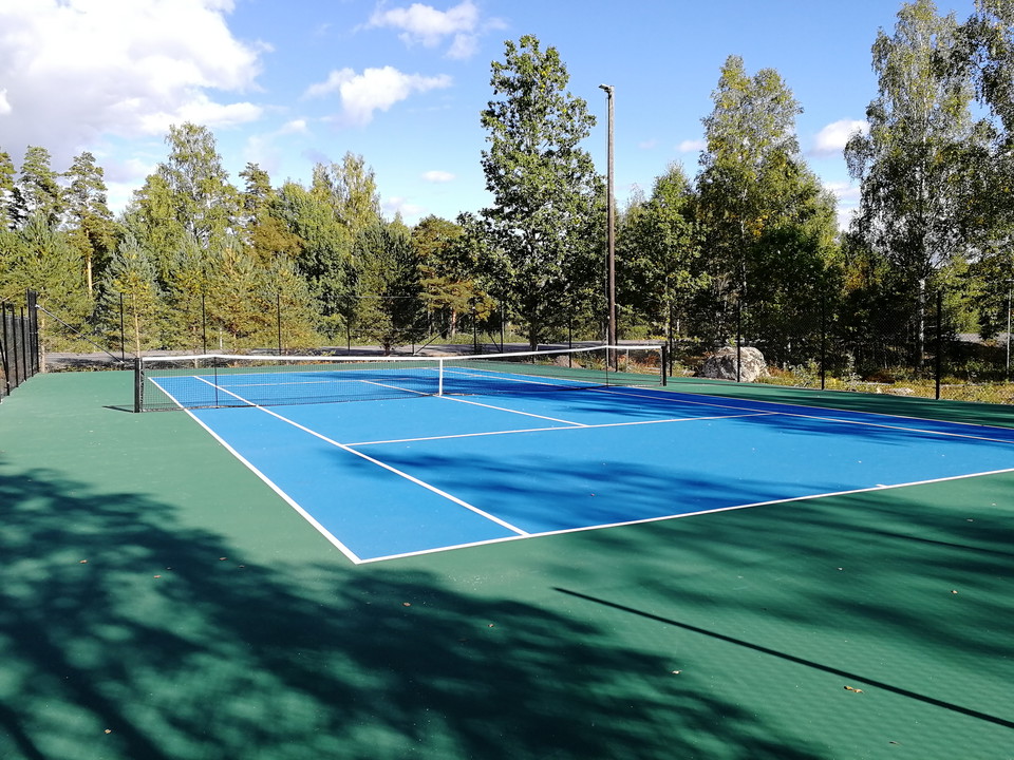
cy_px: 380
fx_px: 791
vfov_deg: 51.4
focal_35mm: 27
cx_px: 507
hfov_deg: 65.3
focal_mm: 3.95
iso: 50
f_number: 2.2
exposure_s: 1/604
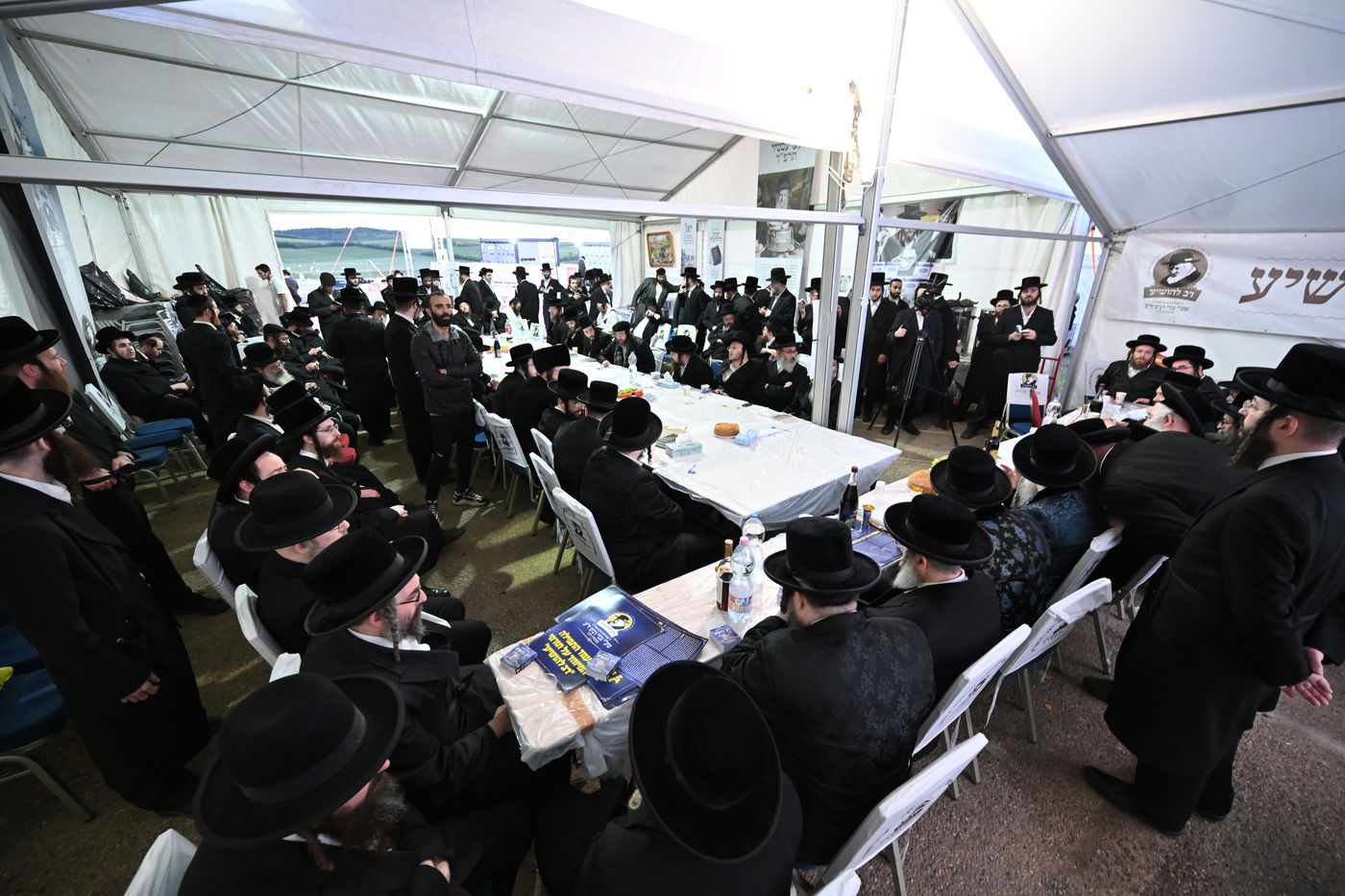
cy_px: 448
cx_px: 672
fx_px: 523
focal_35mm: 14
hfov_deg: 104.3
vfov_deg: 81.2
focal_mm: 14
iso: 3200
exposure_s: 1/100
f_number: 4
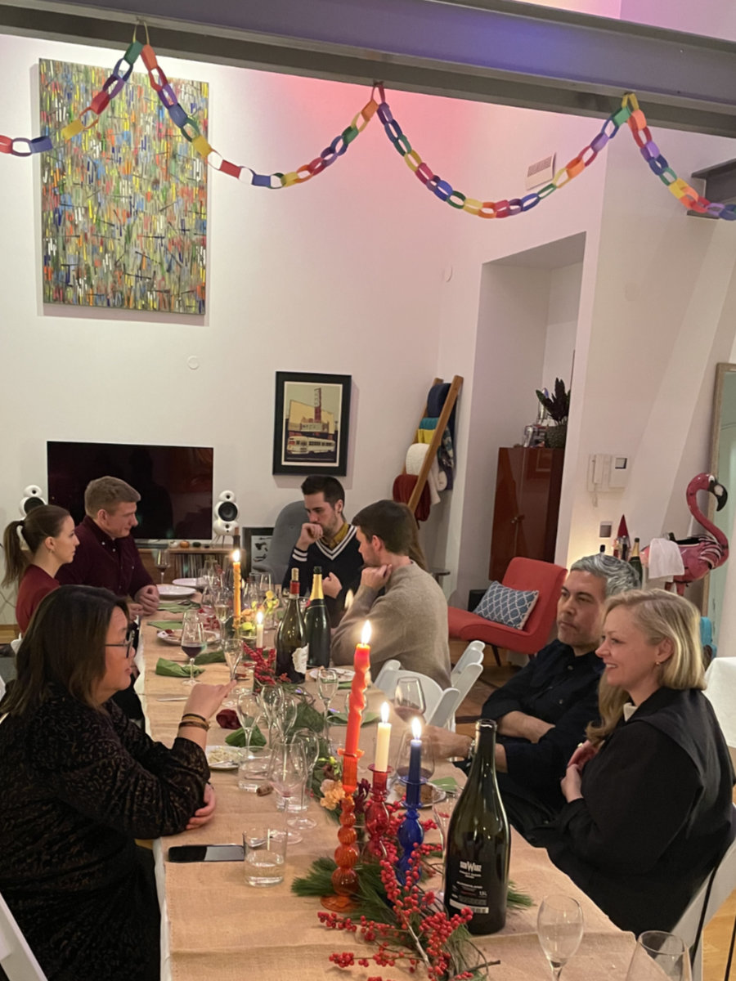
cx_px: 368
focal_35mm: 26
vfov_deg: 67.3
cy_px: 490
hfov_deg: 53.1
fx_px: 737
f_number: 1.6
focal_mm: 4.2
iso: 640
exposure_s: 1/37
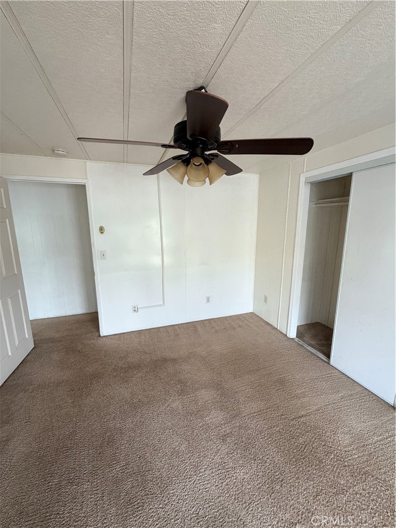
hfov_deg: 85.7
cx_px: 198
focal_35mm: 14
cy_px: 264
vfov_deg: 102.1
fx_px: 214
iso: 320
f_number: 2.2
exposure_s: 1/121
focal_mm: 2.22
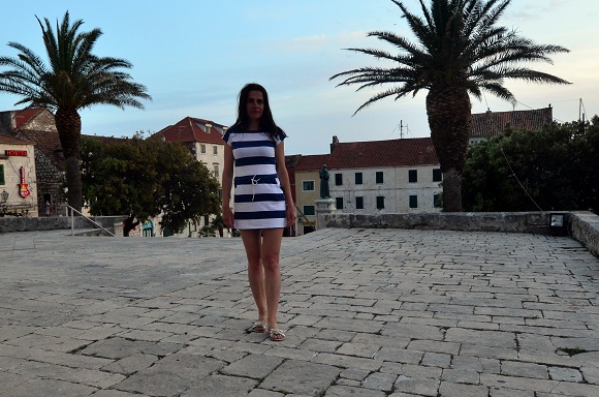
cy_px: 201
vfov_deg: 42.1
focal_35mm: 31
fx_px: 515
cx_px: 279
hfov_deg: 60.3
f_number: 6.3
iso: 800
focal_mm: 12
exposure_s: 1/160
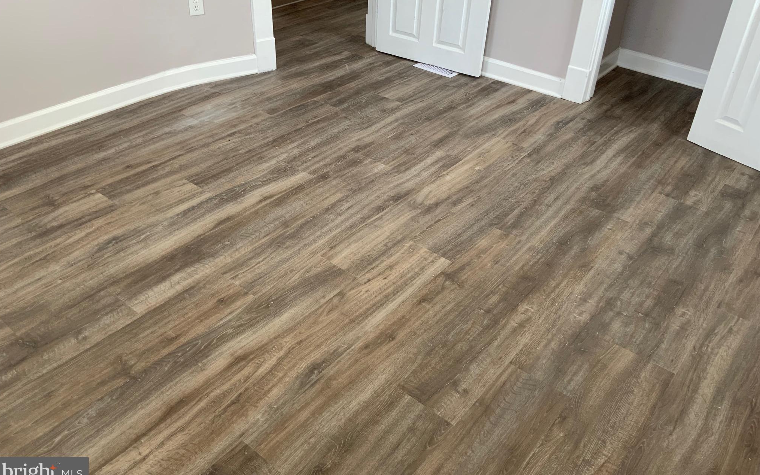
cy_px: 200
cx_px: 378
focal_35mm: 31
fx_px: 642
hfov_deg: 61.2
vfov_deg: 40.5
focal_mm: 3
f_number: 1.8
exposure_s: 1/120
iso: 40
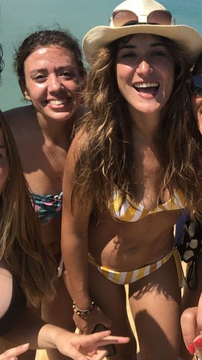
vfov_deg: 36.0
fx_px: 553
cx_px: 246
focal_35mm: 58
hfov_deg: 19.4
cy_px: 175
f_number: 2.2
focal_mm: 2.9
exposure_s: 1/960
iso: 20
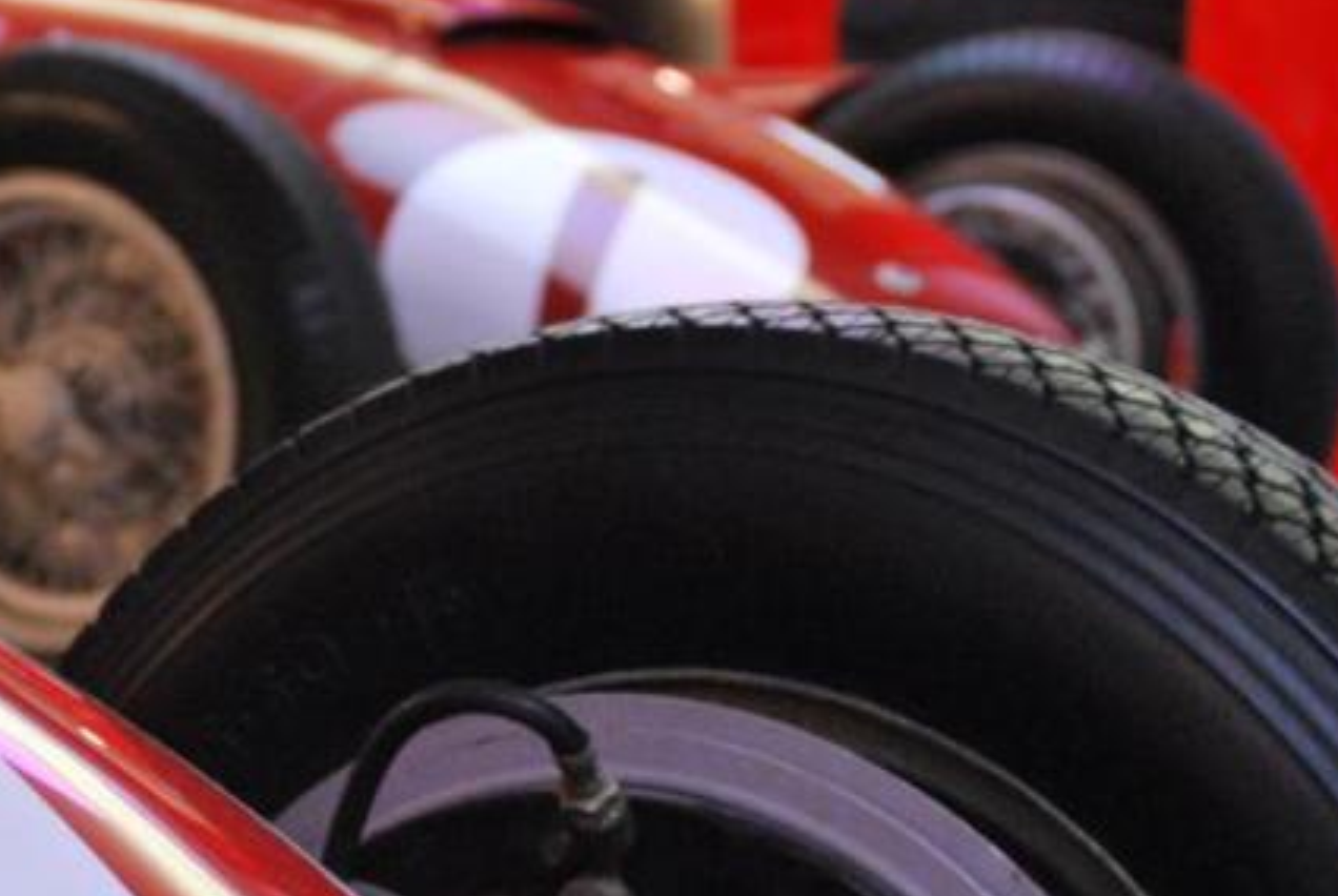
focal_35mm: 152
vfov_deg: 9.1
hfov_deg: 13.4
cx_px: 172
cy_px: 386
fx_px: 5657
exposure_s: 1/50
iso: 800
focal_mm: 42
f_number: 5
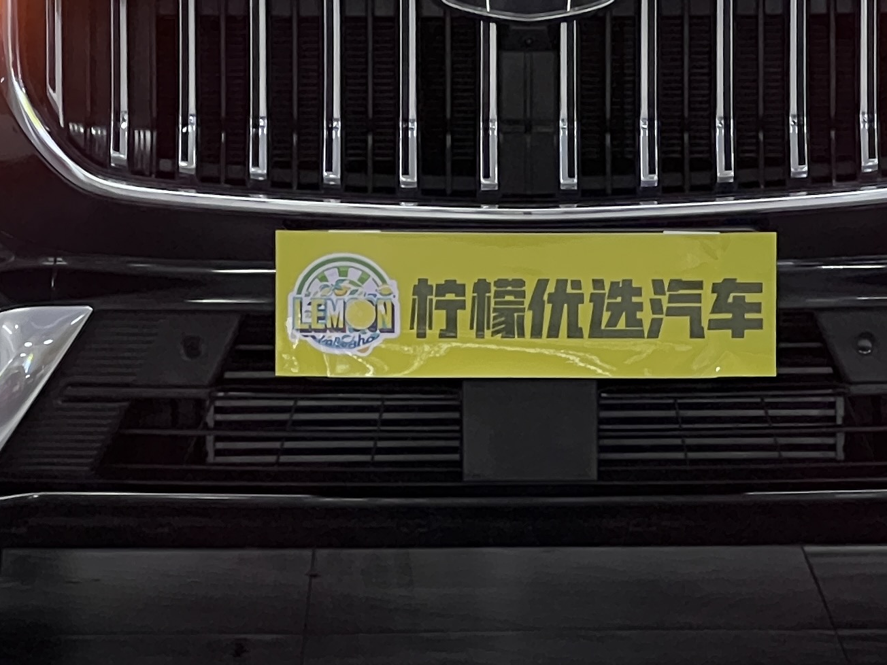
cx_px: 539
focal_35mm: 238
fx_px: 6099
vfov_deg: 6.2
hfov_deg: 8.3
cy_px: -261
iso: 400
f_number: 2.8
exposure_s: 1/100
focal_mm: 9
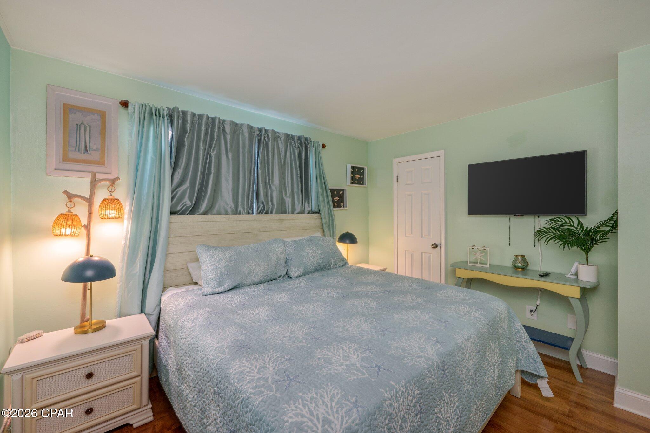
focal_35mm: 15
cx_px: 325
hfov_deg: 100.4
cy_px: 216
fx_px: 271
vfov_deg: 77.2
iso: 400
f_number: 9
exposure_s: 1/30
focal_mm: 15
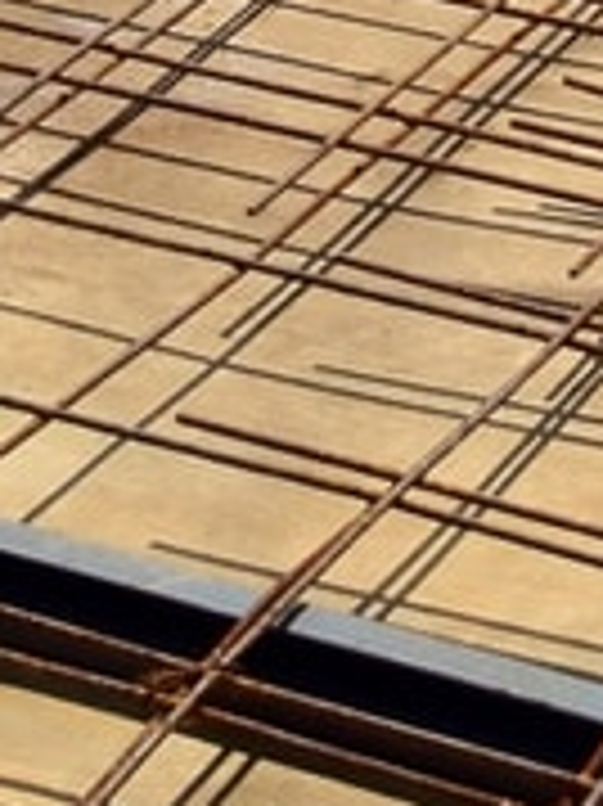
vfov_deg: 8.9
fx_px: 4558
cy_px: -1301
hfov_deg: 7.4
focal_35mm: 196
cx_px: 963
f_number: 2.4
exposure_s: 1/3067
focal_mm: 4.28
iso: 64
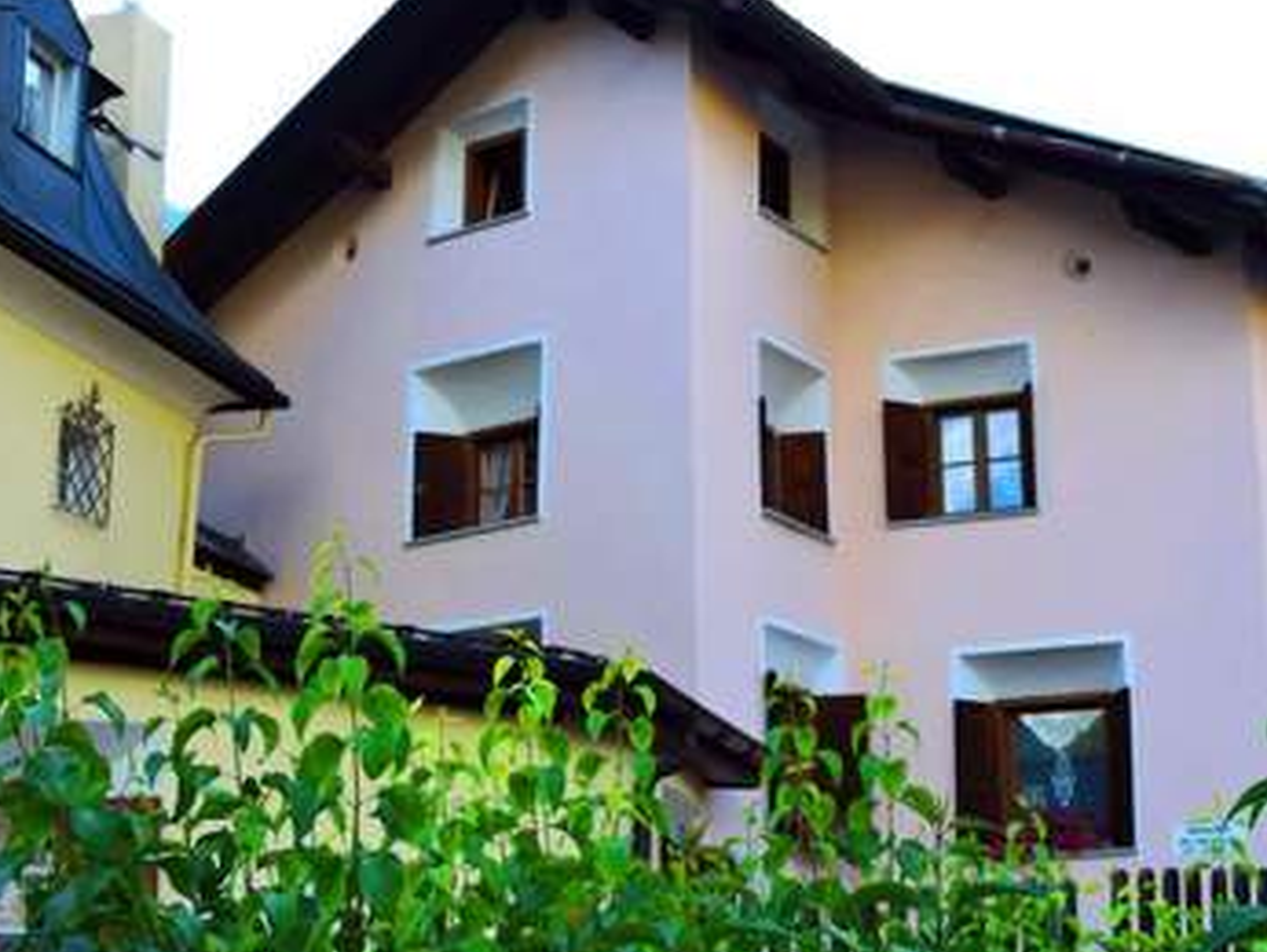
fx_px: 2381
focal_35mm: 65
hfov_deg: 29.6
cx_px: 839
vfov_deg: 22.6
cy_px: 525
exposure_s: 1/200
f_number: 4
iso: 100
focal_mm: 8.1
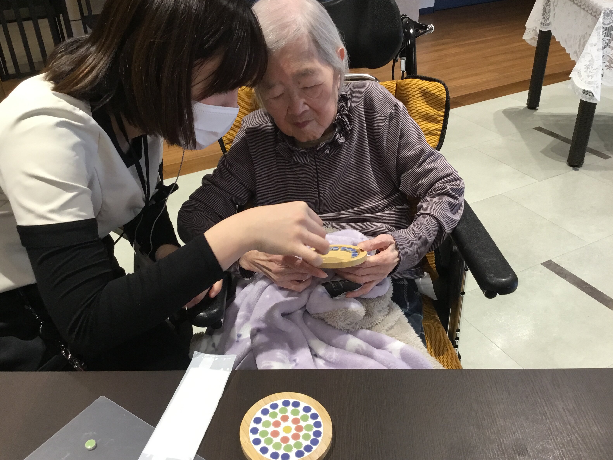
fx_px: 567
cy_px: 232
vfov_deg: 44.2
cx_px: 301
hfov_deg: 56.8
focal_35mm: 32
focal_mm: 3.3
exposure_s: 1/30
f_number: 2.4
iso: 80
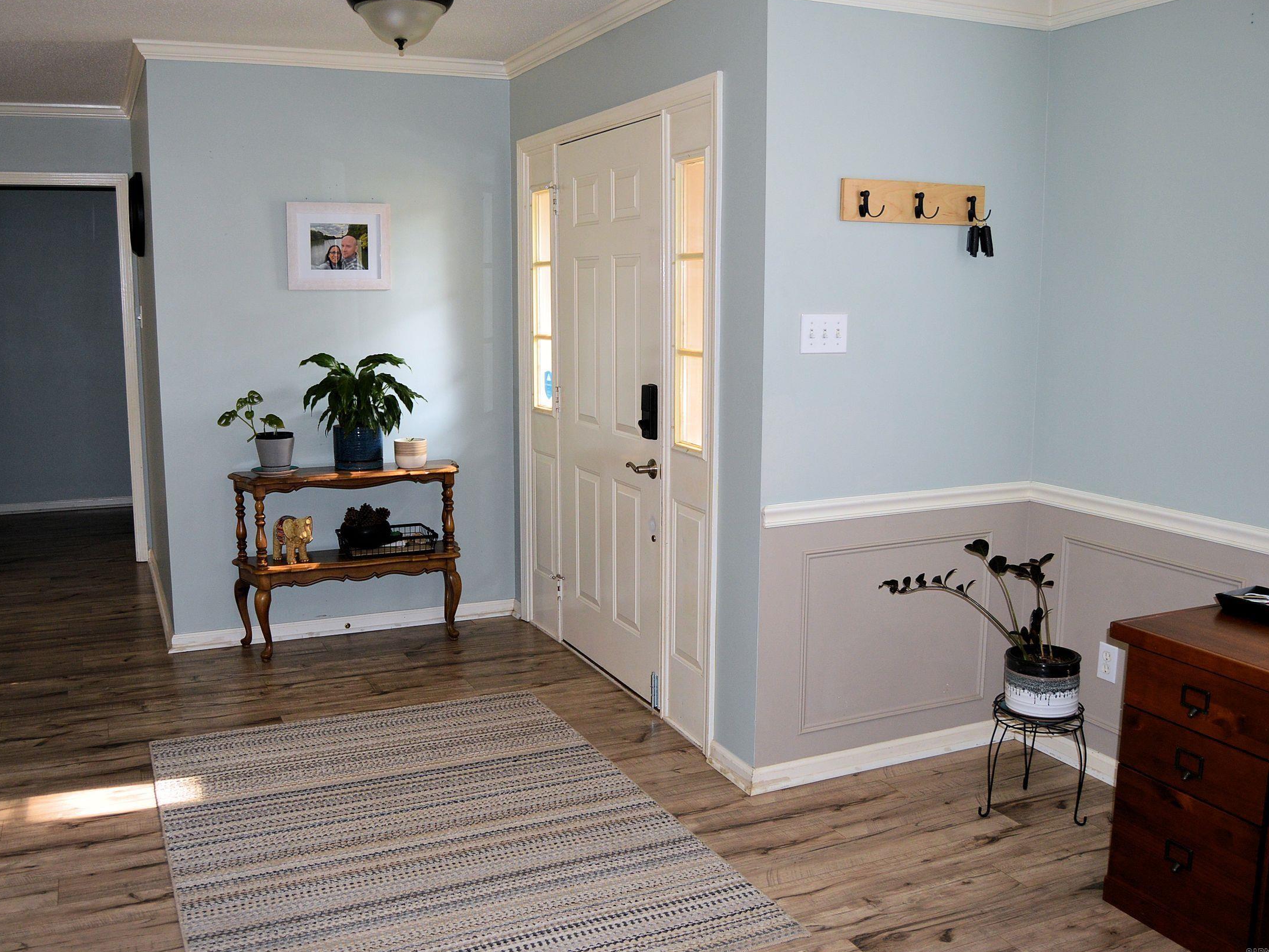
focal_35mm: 30
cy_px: 472
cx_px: 571
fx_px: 1100
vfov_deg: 46.8
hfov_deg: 59.8
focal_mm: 18
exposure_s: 1/60
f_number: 3.5
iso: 500
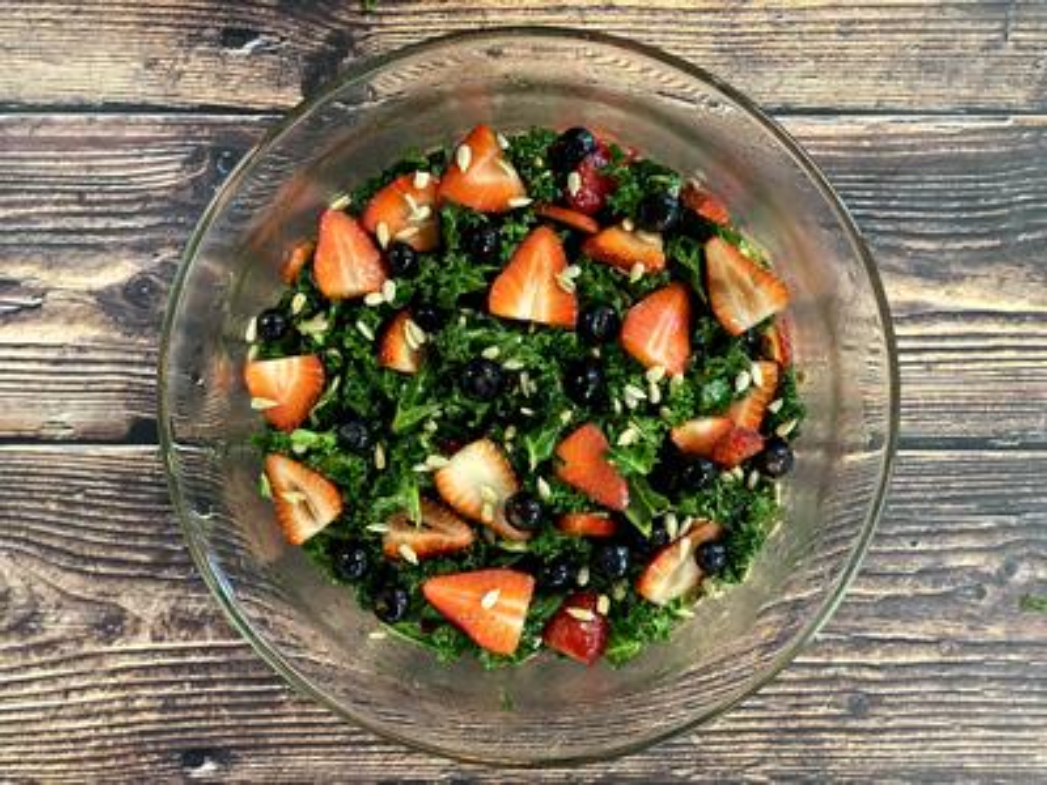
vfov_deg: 28.0
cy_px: 392
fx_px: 1573
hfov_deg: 36.8
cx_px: 524
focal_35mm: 52
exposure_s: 1/38
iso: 200
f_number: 2
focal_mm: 6
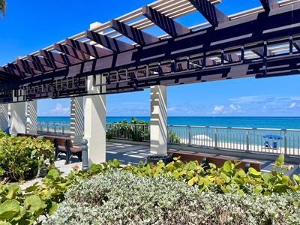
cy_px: 112
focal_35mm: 26
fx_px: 225
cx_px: 150
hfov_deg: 67.3
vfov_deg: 53.1
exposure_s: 1/3610
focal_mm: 4.2
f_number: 1.6
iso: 32
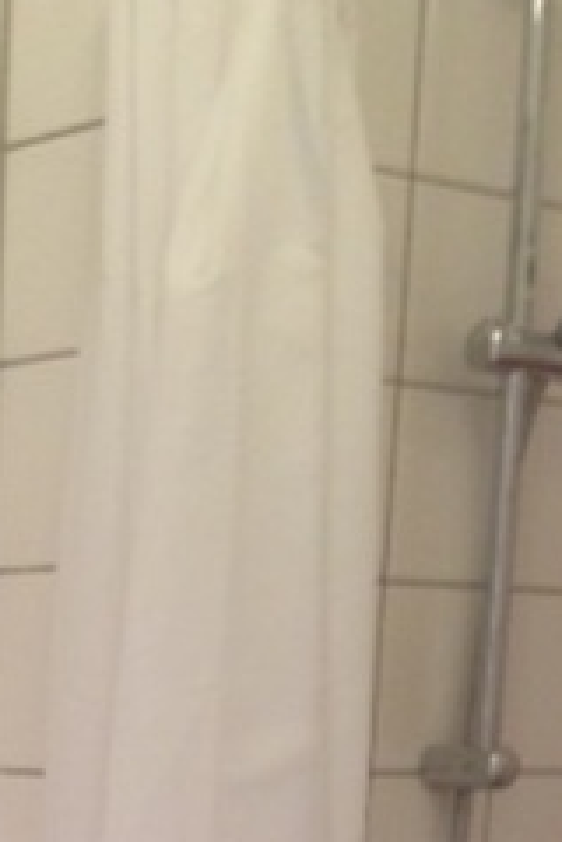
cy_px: 1207
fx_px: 2576
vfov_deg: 17.1
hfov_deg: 12.1
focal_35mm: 110
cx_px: -179
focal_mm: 4.12
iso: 100
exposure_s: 1/20
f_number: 2.4
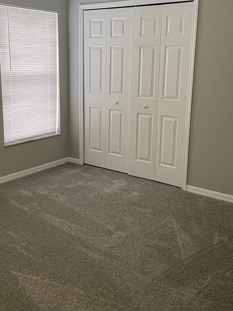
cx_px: 110
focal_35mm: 41
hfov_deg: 35.1
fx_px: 368
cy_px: 133
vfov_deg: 45.6
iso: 250
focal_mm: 4.2
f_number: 1.6
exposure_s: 1/60
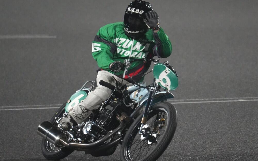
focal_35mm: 460
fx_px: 3234
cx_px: 129
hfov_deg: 4.6
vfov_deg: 2.9
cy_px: 75
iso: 12800
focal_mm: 300
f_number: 5.6
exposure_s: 1/1000
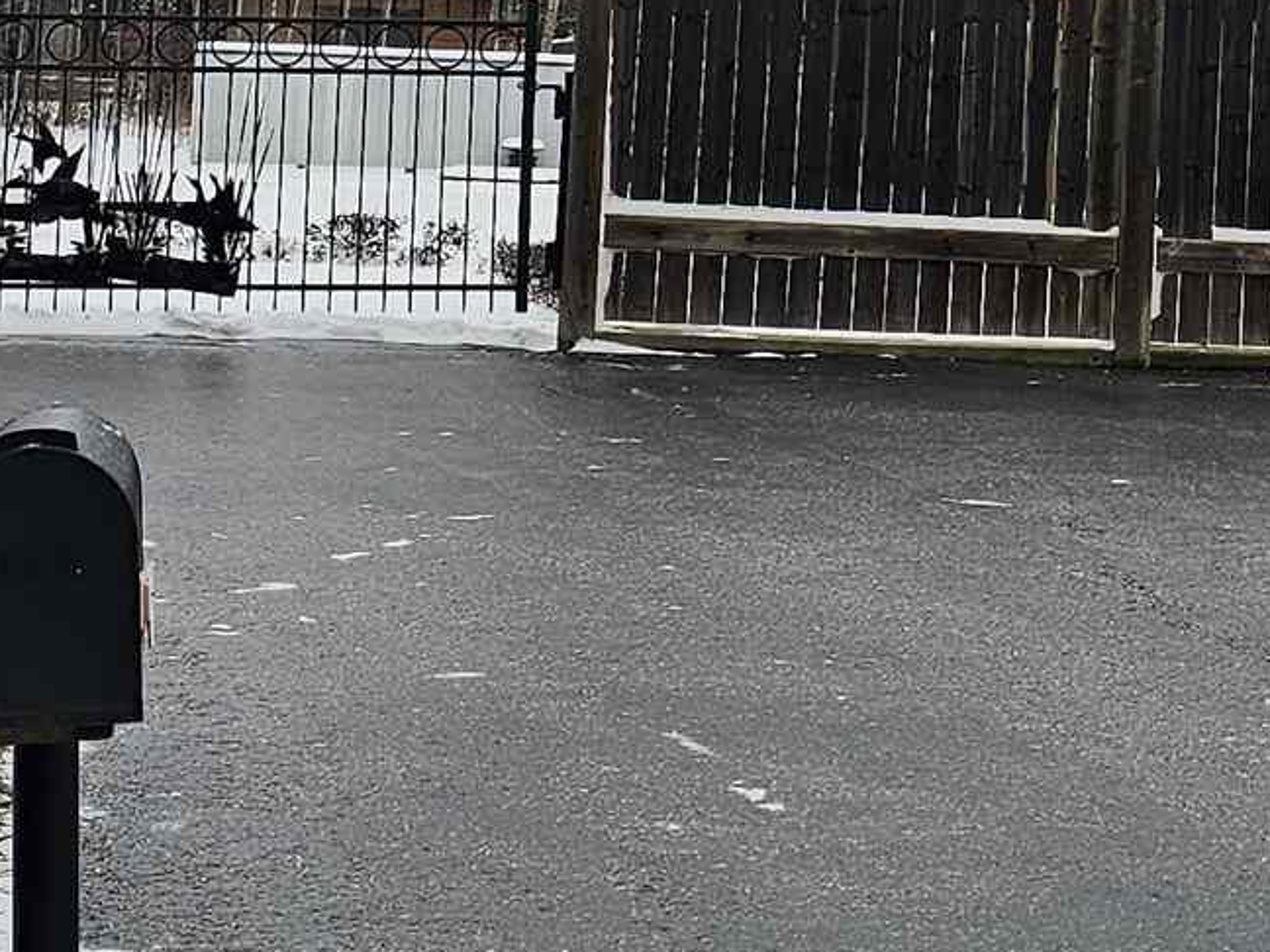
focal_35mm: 109
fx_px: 3999
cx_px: 1027
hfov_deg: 17.9
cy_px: -272
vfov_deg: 13.1
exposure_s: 1/207
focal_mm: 6.3
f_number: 1.7
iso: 20
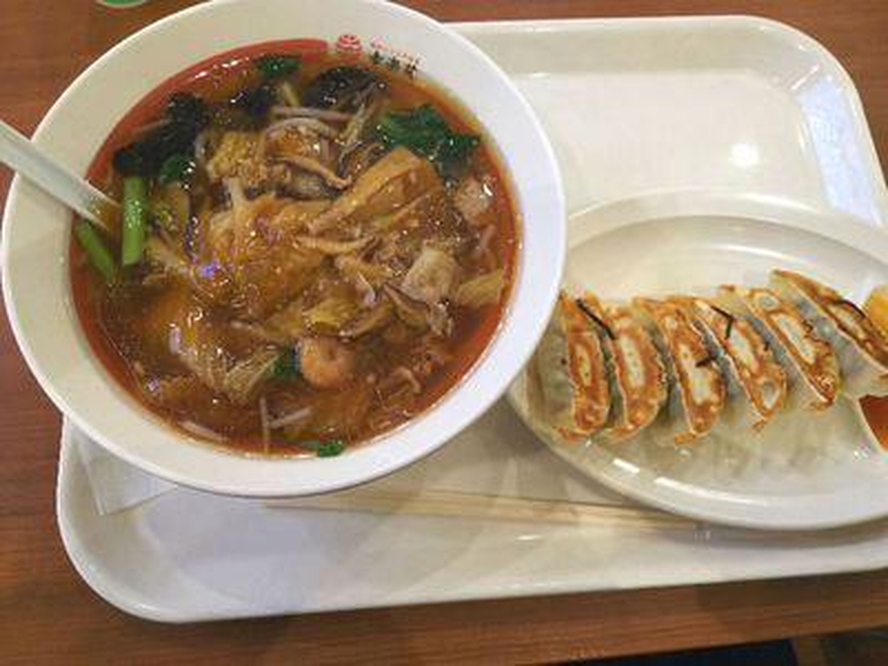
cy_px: 333
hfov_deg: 65.3
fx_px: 693
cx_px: 444
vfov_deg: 51.4
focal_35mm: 27
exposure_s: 1/100
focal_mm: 4.2
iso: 125
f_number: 1.9
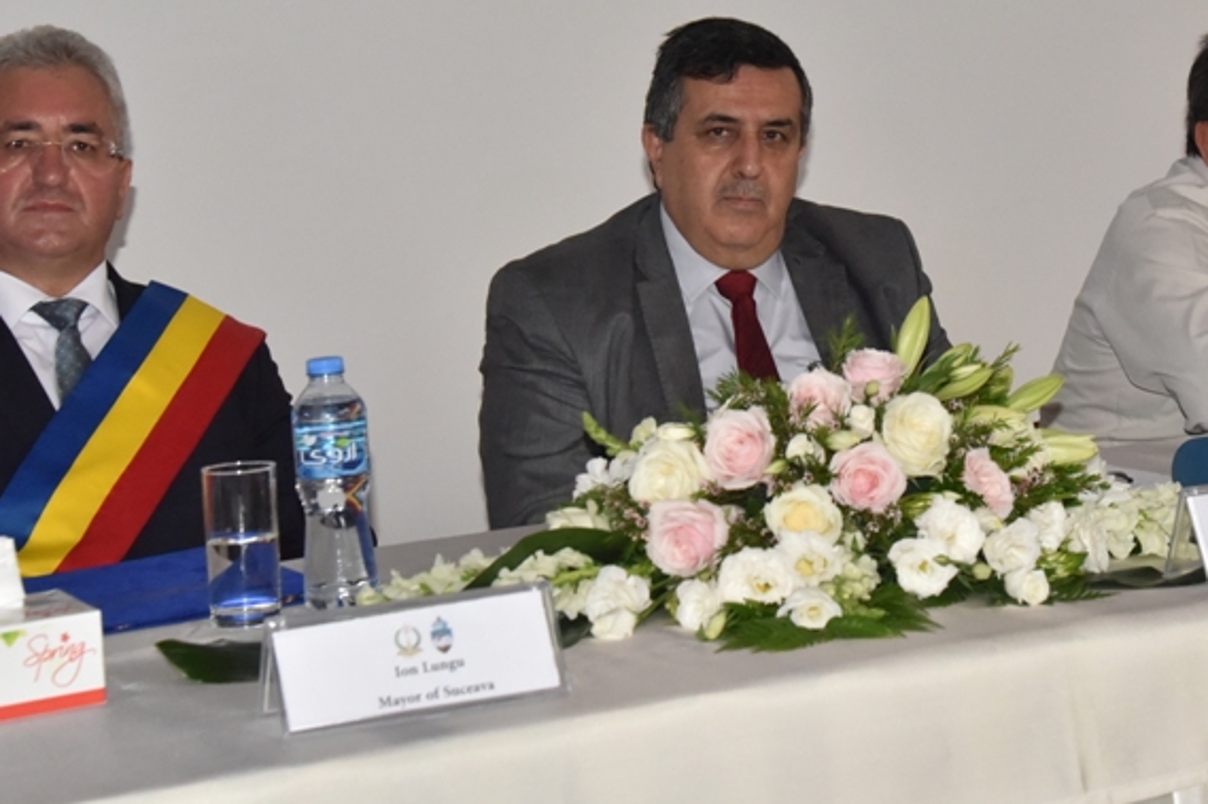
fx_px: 3019
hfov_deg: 22.6
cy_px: 164
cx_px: 771
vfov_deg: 15.1
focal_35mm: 90
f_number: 7.1
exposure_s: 1/250
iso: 2500
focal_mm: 50
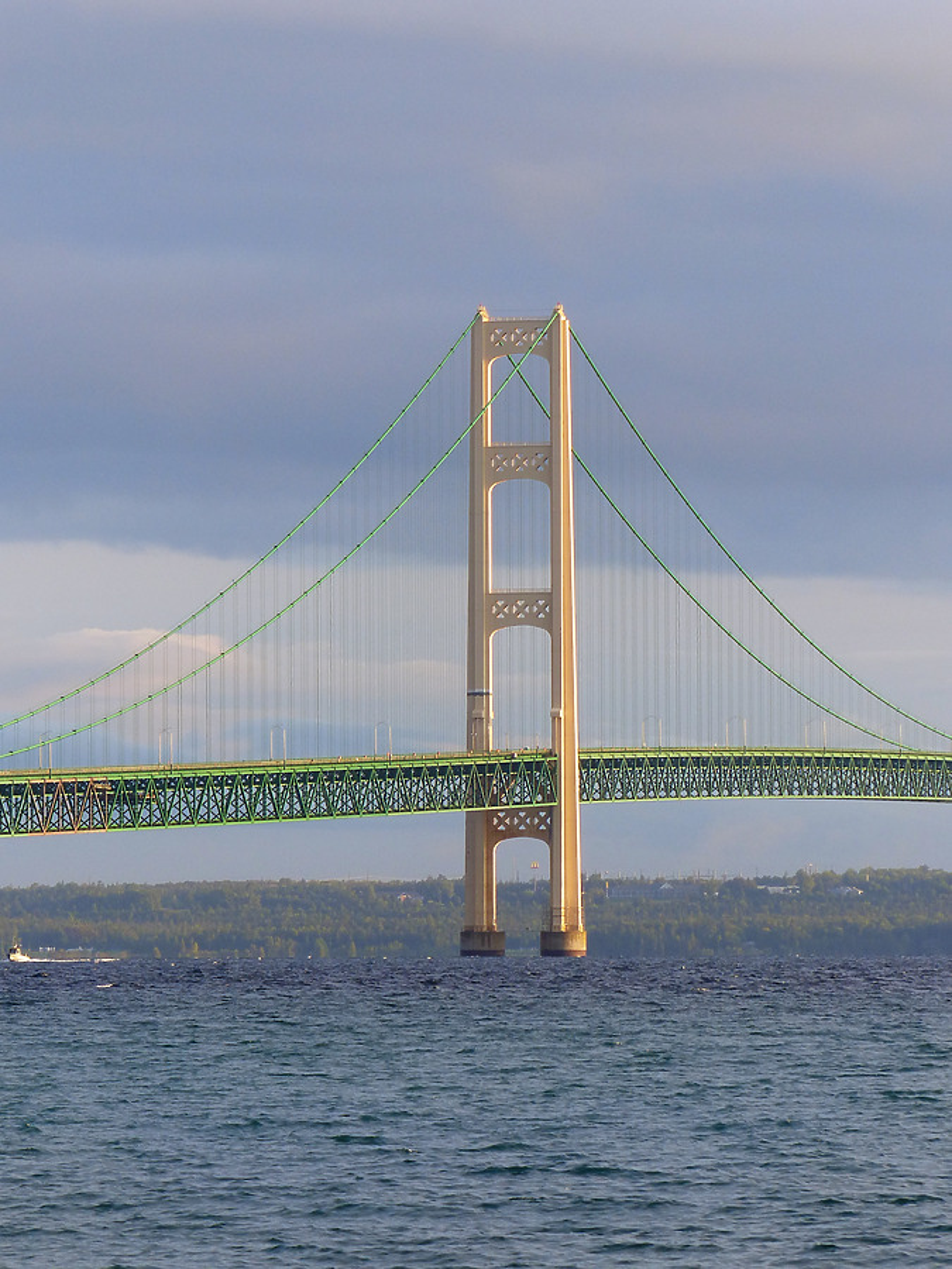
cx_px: 476
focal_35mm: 323
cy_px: 634
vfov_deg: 6.1
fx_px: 11844
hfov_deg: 4.6
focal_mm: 58.2
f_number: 4
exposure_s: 1/250
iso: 100
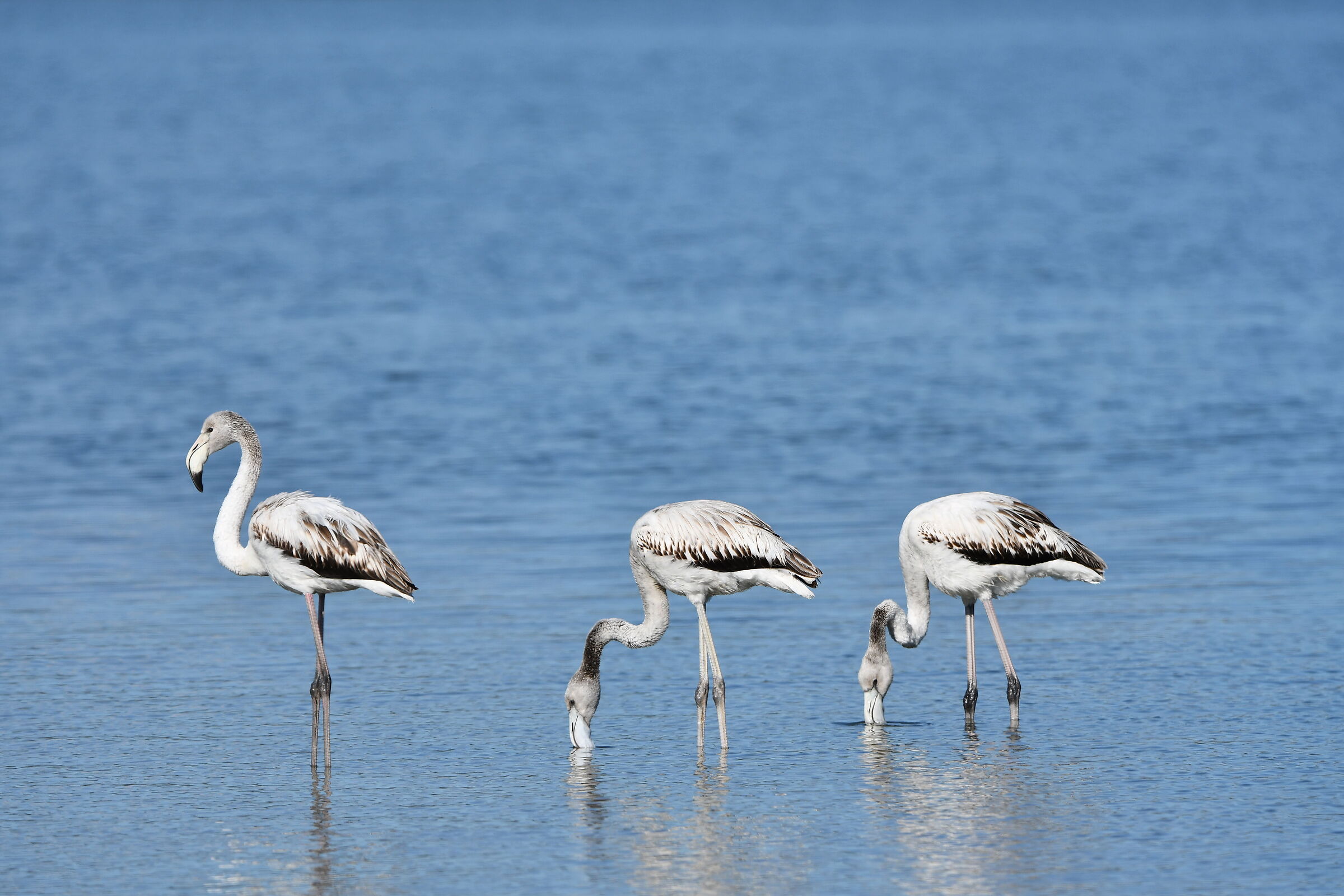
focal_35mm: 600
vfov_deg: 2.3
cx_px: 672
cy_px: 448
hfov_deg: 3.4
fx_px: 22398
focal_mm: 400
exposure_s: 1/1250
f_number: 7.1
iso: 100
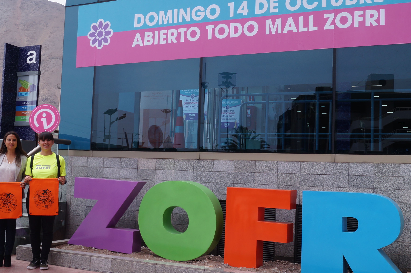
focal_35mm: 48
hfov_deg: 41.1
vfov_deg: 28.0
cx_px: 190
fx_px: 547
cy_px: 133
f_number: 13
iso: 100
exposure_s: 1/125
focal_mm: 20
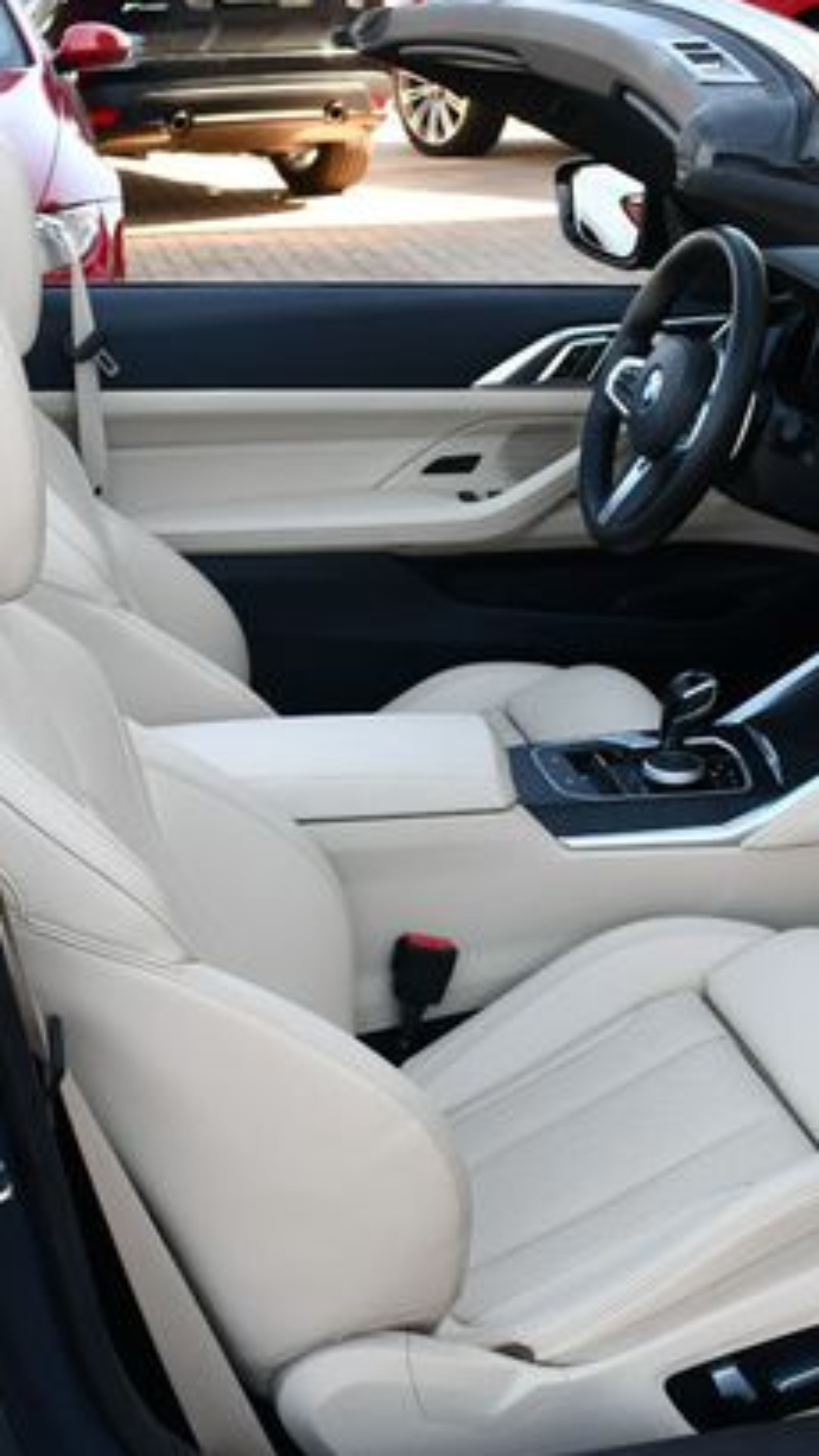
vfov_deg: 35.4
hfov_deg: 20.3
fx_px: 2278
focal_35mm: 59
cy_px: 748
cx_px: 541
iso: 400
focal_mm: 18
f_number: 5
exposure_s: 1/250
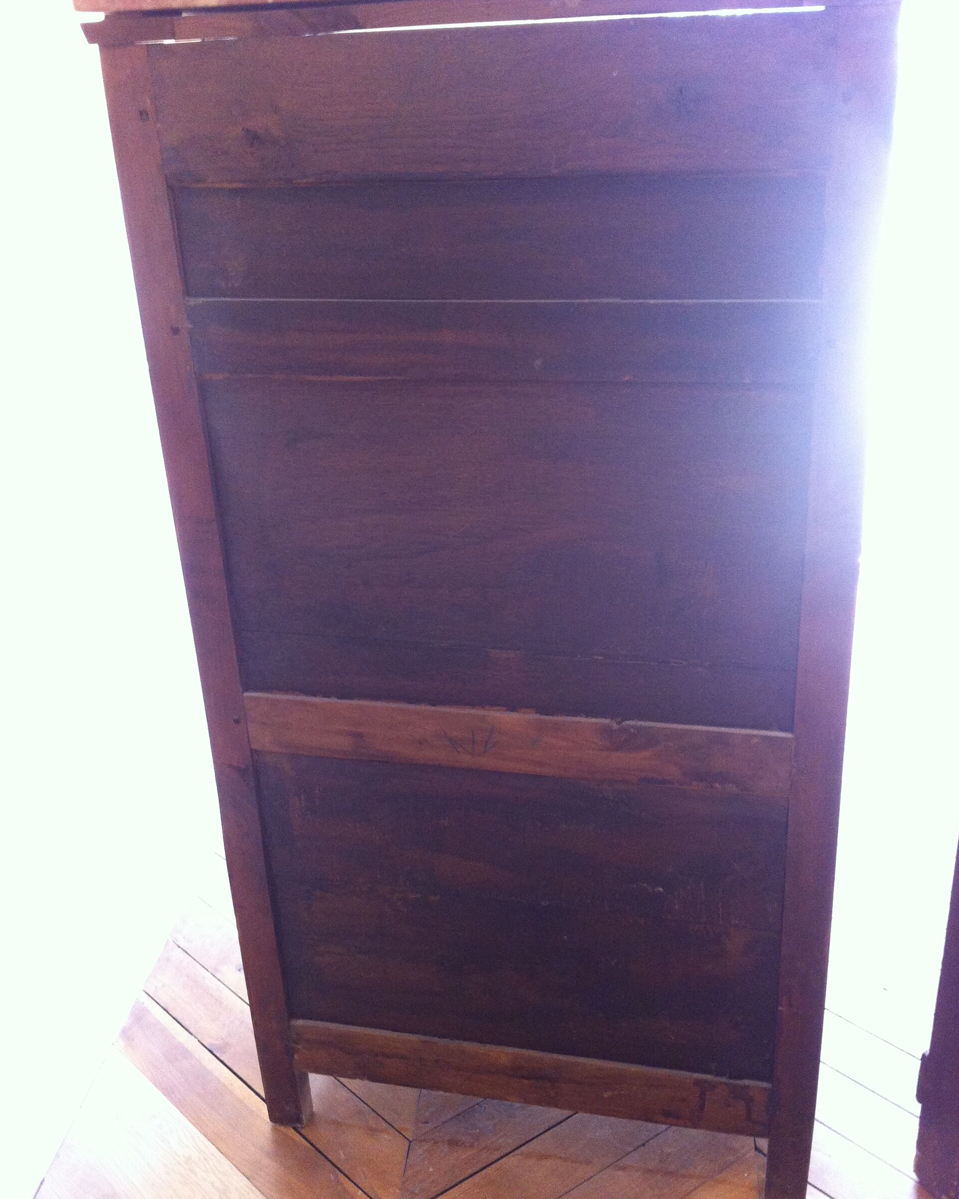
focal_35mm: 37
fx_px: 1313
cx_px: 484
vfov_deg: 49.1
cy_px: 608
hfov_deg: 40.1
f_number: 2.8
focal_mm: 3.85
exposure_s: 1/15
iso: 200
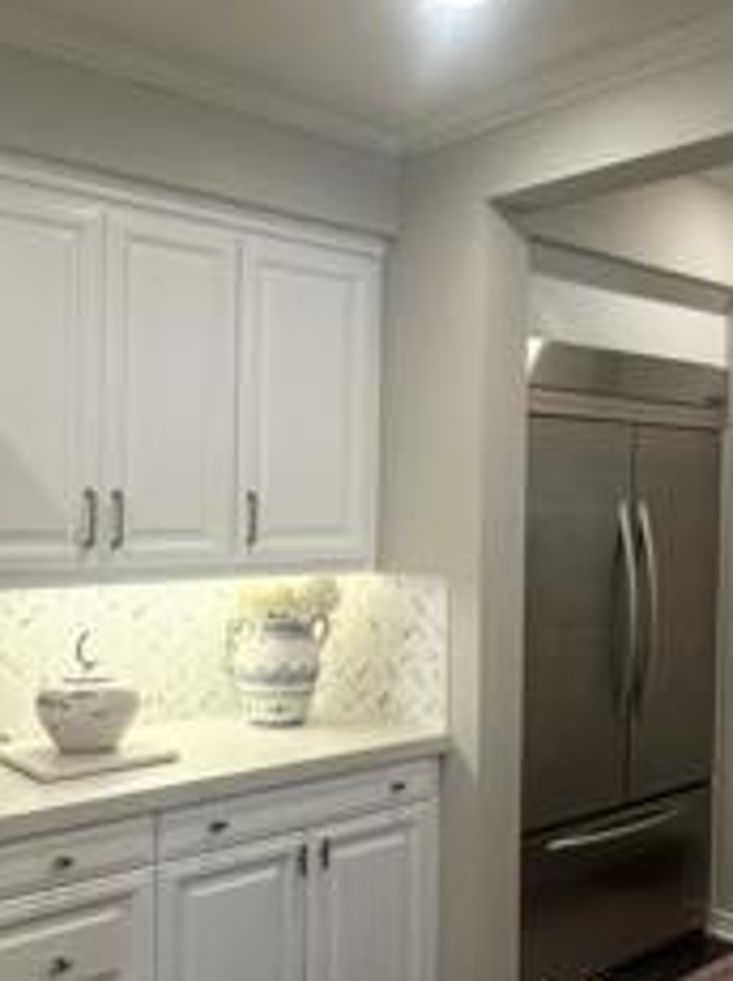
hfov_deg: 36.3
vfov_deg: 47.9
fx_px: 1103
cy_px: 520
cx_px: 507
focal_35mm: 39
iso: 250
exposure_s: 1/120
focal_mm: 2.22
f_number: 2.2
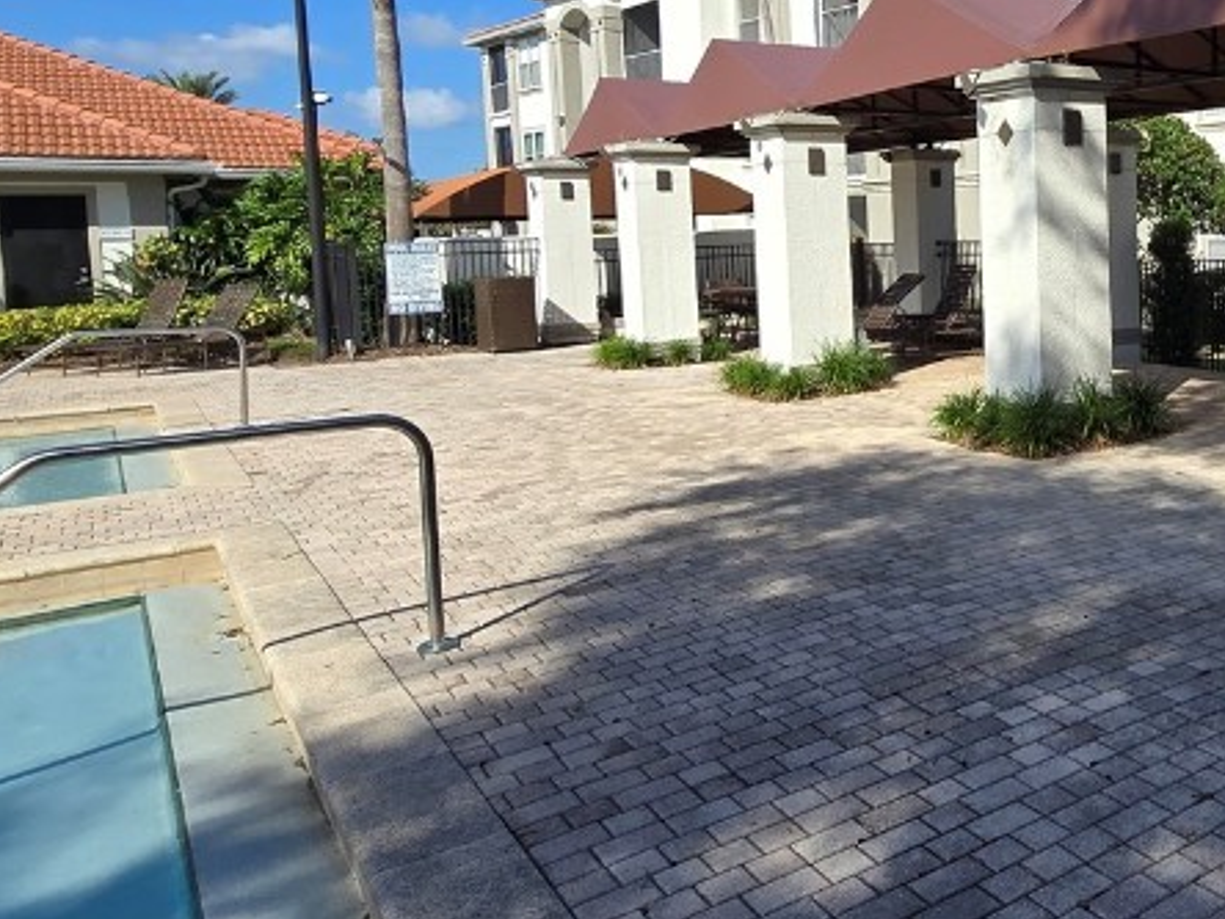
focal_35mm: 30
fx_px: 1062
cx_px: 1139
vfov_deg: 46.1
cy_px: 306
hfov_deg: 51.6
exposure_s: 1/2252
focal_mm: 2.2
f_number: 2.2
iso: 50
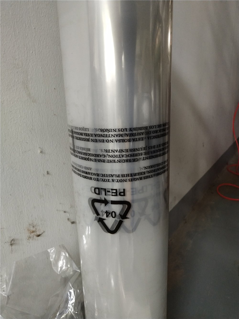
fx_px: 276
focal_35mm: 30
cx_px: 120
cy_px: 160
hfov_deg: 46.8
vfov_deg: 60.0
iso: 427
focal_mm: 3.95
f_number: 1.8
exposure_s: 1/33.3
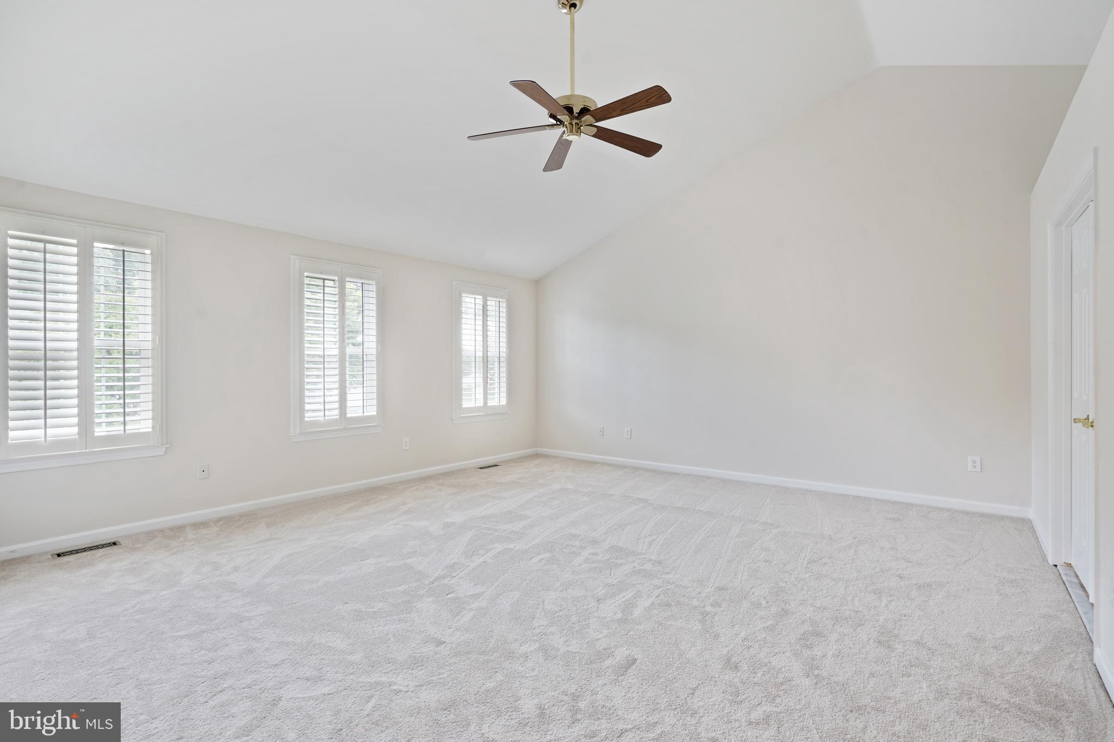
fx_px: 495
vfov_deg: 73.7
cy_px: 371
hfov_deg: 96.7
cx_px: 557
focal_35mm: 16
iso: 200
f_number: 8
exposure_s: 1.3
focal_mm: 16
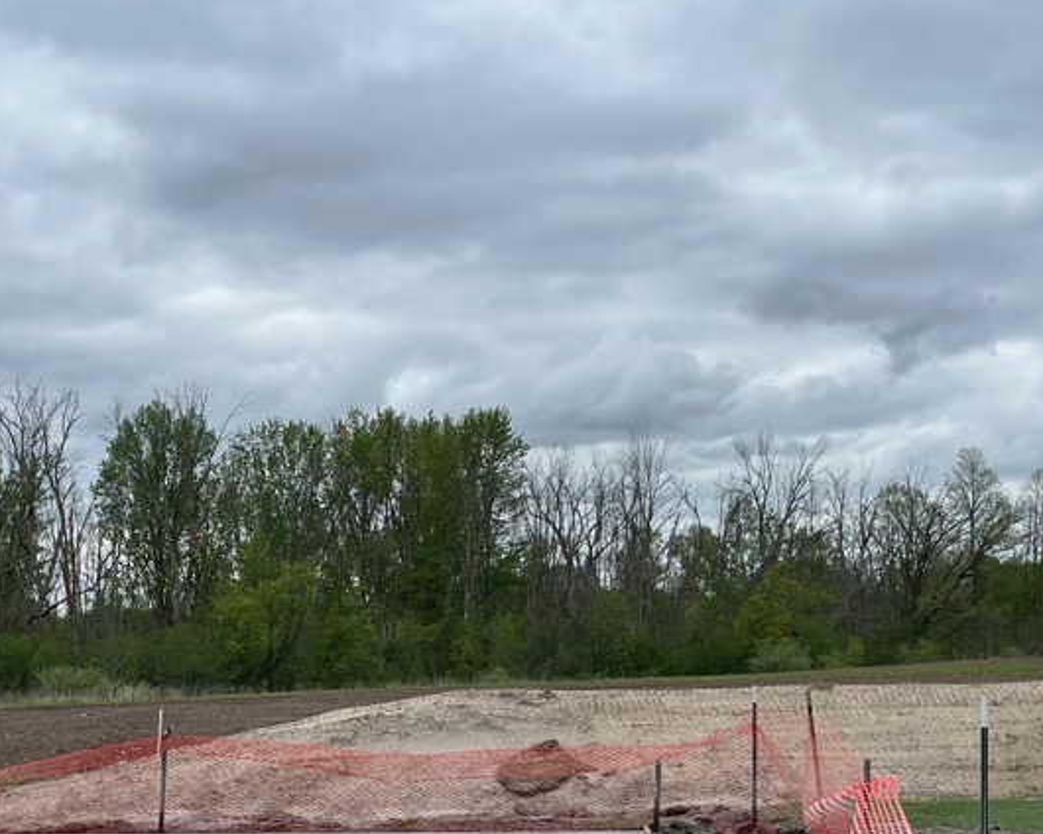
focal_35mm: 67
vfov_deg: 22.1
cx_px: 299
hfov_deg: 28.0
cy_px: 806
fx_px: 2068
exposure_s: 1/2899
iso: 50
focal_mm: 5.1
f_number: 1.6
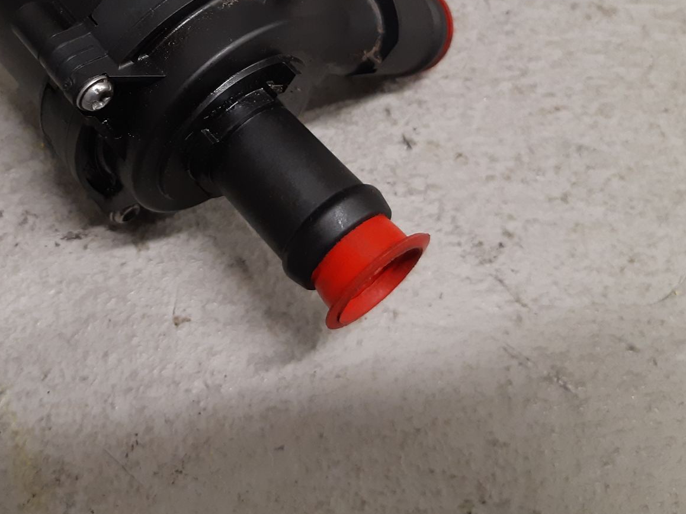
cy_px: 77
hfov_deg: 40.0
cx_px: 165
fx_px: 911
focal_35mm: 46
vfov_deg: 30.5
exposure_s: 1/50
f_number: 1.7
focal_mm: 3.93
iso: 160
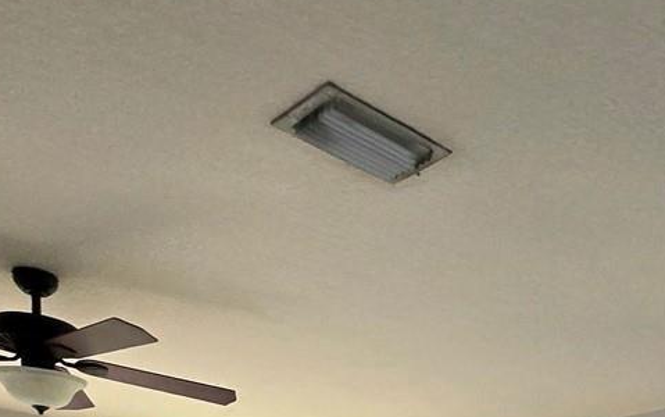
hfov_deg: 38.3
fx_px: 834
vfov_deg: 21.1
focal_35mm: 46
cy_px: 705
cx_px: 675
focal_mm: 1.7
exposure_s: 1/120
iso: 40
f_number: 2.2
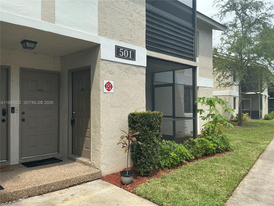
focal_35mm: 28
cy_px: 103
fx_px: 222
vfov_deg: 49.7
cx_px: 137
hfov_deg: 63.4
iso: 25
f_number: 1.8
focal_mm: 3
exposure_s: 1/1144
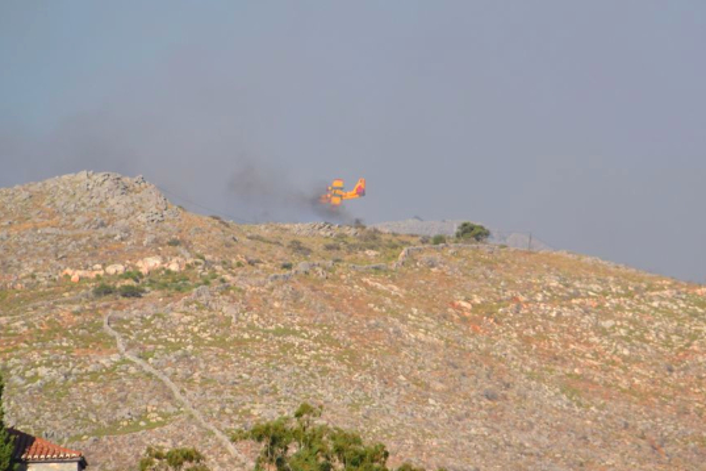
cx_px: 405
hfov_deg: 4.6
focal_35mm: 447
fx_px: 8765
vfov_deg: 3.1
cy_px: 137
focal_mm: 200
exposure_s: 1/2000
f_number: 6.3
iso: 400
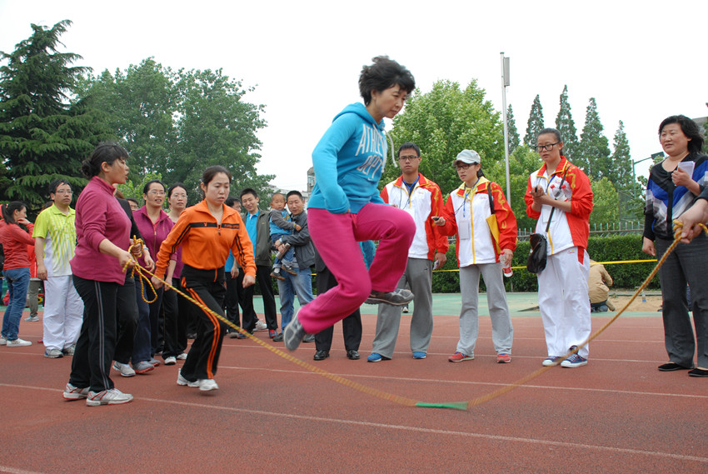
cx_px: 354
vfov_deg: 40.1
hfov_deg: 57.2
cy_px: 237
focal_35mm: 33
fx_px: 650
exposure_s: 1/250
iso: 200
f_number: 5.6
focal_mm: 22
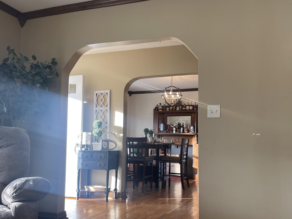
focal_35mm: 31
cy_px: 124
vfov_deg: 45.3
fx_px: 262
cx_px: 176
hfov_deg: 57.9
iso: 80
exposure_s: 1/120
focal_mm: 5.1
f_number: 1.6
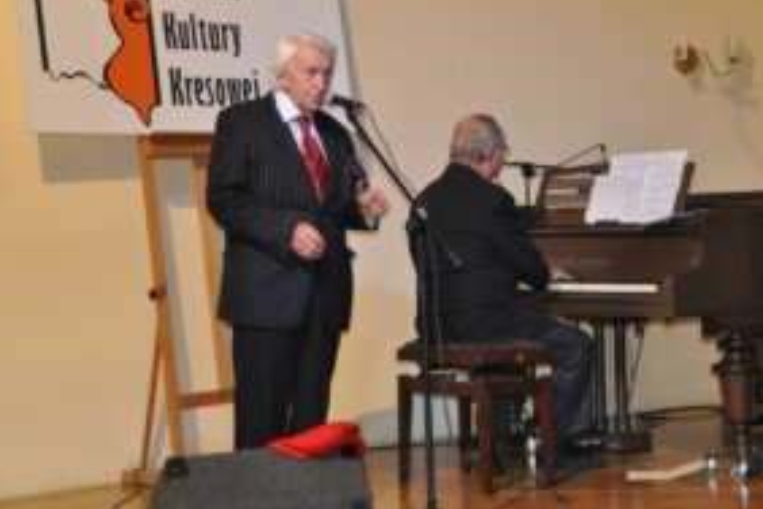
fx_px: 1844
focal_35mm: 87
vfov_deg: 15.7
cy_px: 169
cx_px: 522
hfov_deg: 23.3
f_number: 4.5
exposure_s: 1/60
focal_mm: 42
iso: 800
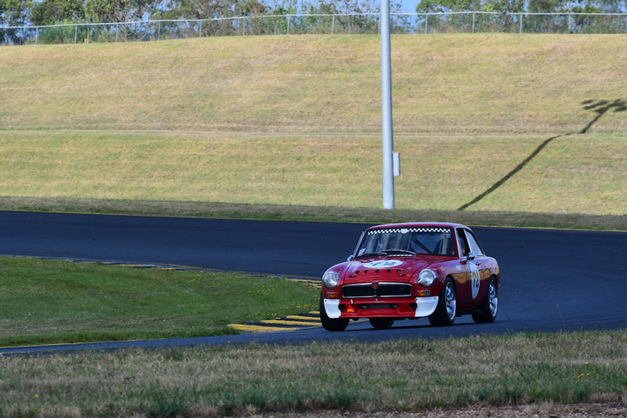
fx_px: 5712
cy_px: 199
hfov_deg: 6.3
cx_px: 323
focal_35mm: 328
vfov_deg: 4.2
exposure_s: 1/640
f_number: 11
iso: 500
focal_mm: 200
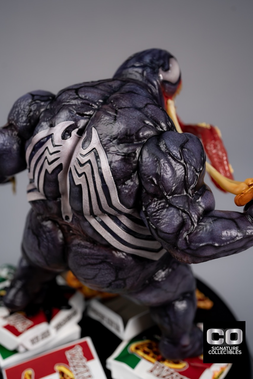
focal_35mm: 50
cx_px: 126
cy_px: 190
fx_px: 527
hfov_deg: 27.0
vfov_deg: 39.6
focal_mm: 50
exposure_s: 1/30
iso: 125
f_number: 5
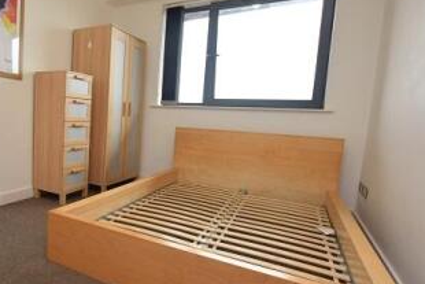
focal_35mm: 23
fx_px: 272
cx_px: 107
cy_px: 153
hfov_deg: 71.0
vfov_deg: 55.1
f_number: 4.5
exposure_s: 1/80
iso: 800
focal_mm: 10
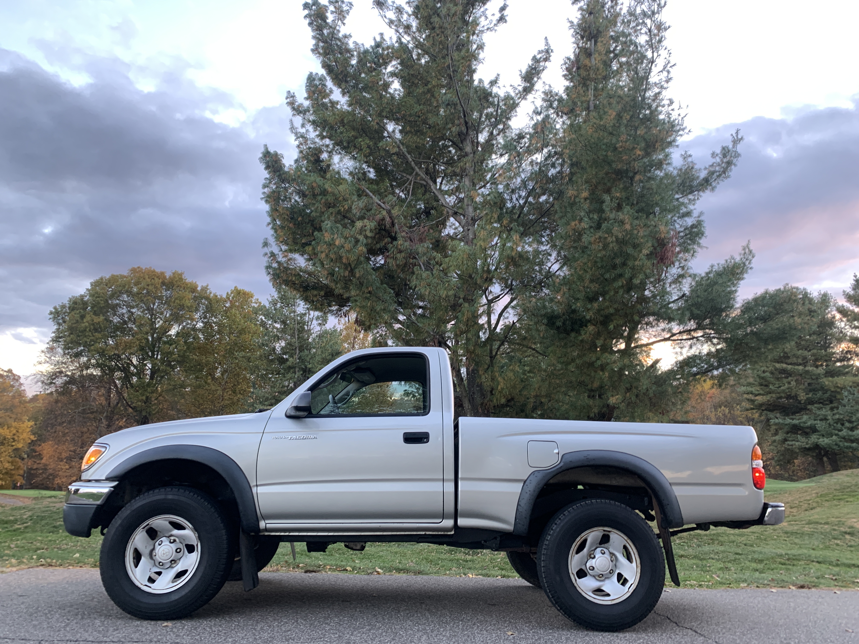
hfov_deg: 67.3
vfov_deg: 53.1
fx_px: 645
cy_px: 322
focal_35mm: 26
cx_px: 430
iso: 100
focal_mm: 4.25
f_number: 1.8
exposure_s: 1/60
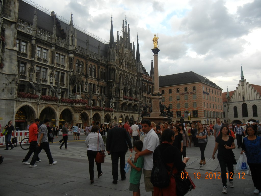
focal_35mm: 30
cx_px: 130
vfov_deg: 46.8
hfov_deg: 60.0
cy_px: 98
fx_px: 226
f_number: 3.5
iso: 160
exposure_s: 1/344
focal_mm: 5.4
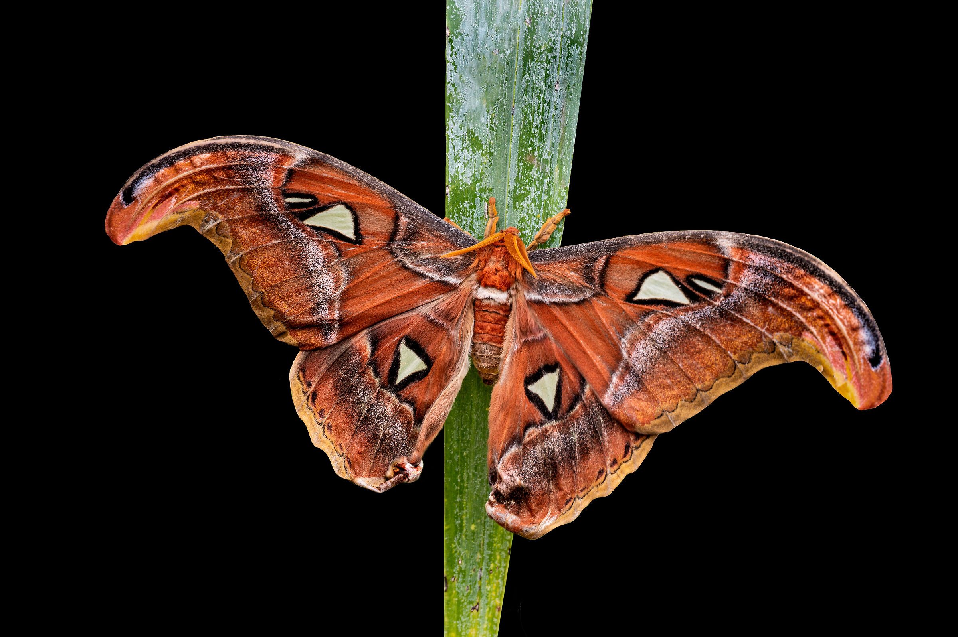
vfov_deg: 13.0
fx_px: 2792
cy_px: 318
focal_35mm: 105
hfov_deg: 19.5
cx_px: 479
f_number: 11
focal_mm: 105
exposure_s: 1/40
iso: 400
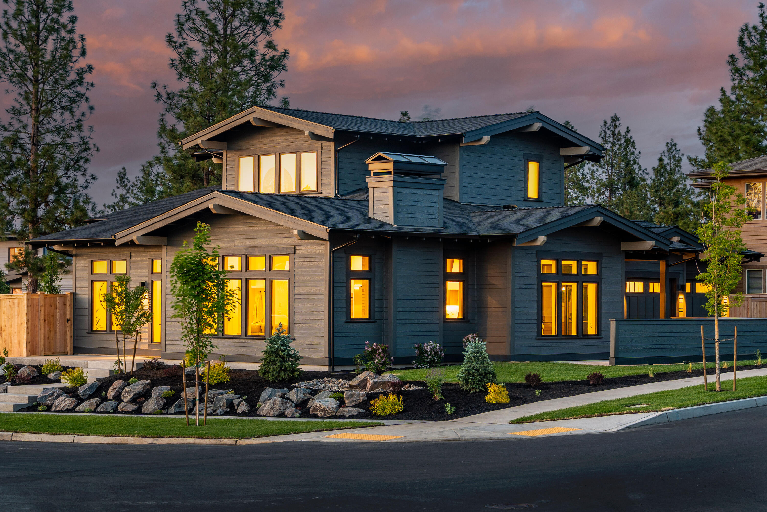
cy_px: 256
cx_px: 384
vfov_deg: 16.9
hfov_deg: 25.1
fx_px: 1726
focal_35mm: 81
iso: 100
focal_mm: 54
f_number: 8
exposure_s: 2
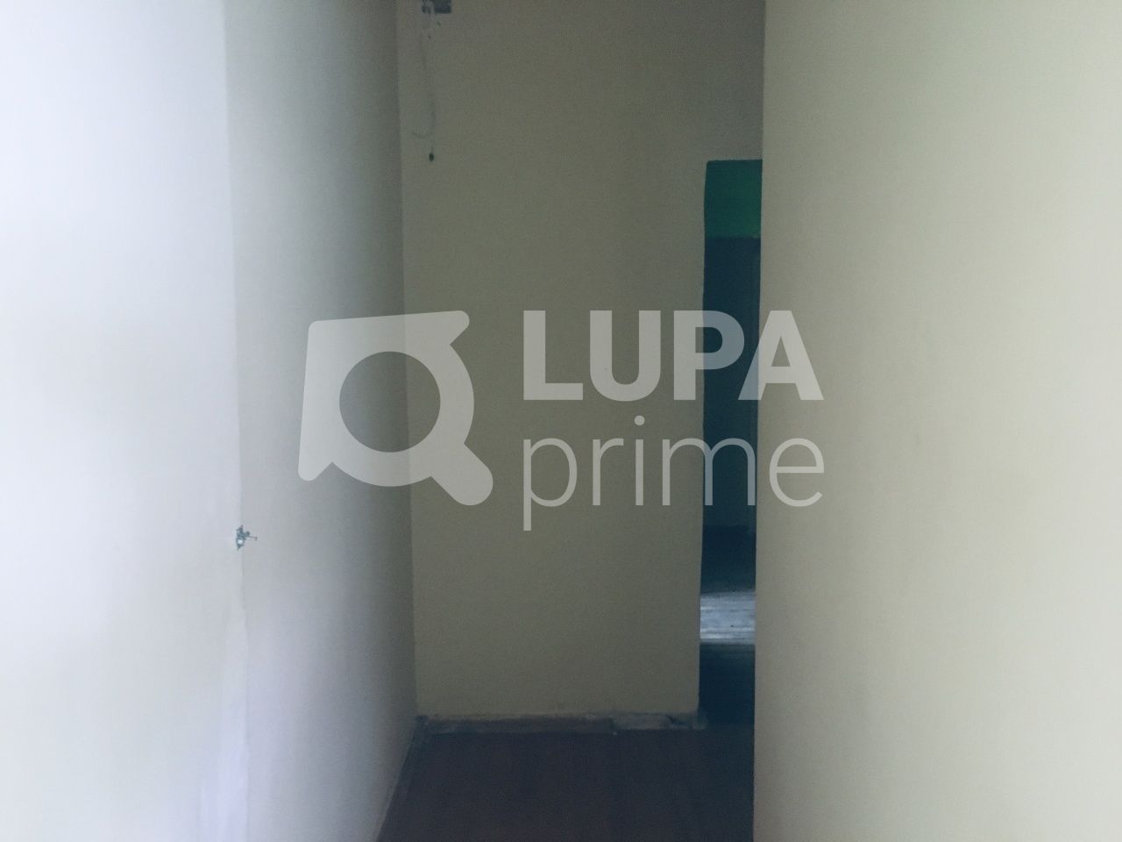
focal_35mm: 29
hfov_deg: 61.7
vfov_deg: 48.2
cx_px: 561
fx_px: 940
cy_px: 421
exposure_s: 1/15
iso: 400
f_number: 2.2
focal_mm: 4.15
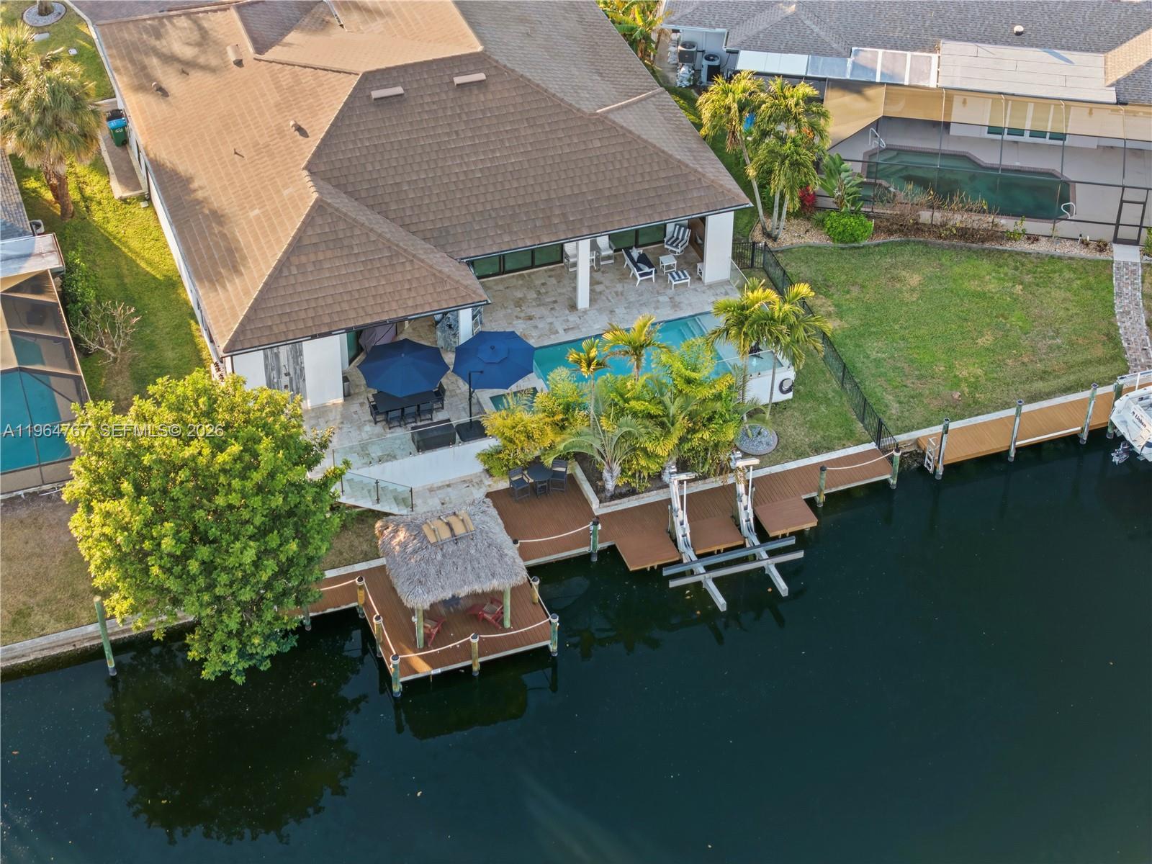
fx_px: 2330
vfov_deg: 21.0
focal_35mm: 70
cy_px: 432
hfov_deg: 27.8
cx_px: 576
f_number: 2.8
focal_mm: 19.4
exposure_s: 1/60
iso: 170
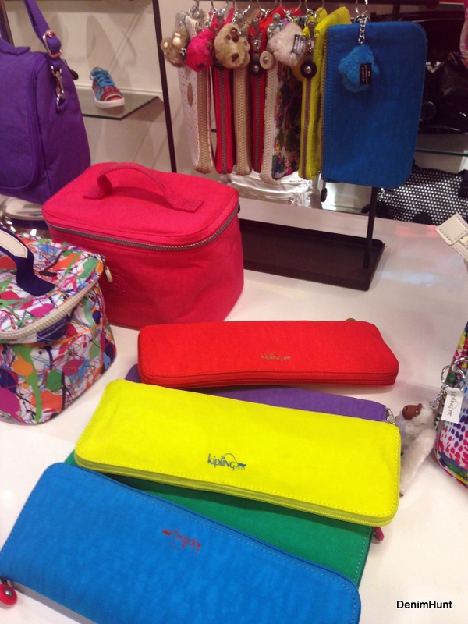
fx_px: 595
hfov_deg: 42.9
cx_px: 234
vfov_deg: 55.4
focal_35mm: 33
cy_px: 312
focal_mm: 4.12
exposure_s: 1/20
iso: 80
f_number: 2.4
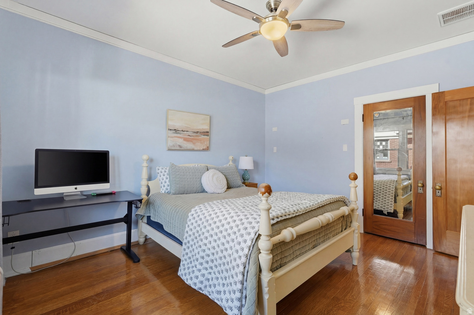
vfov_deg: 73.7
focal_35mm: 16
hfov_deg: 96.8
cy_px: 158
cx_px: 237
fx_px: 211
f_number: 9
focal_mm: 16
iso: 250
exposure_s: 1/500
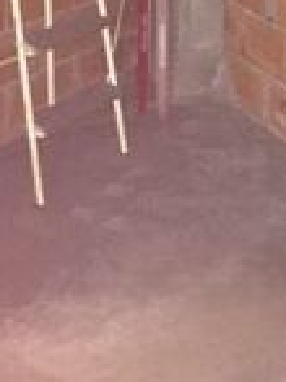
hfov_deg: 17.2
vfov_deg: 22.0
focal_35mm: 84
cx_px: 283
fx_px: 927
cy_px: -38
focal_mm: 4.15
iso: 1250
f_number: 2.2
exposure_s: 1/17
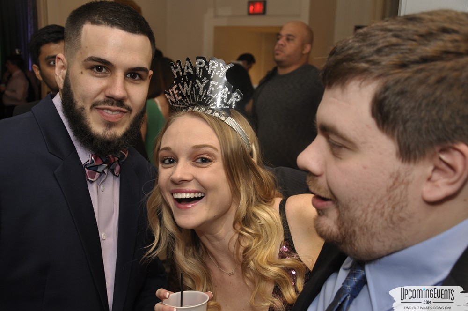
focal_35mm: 39
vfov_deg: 34.1
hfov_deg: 49.6
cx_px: 234
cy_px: 156
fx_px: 506
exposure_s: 1/60
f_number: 5
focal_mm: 26
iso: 400
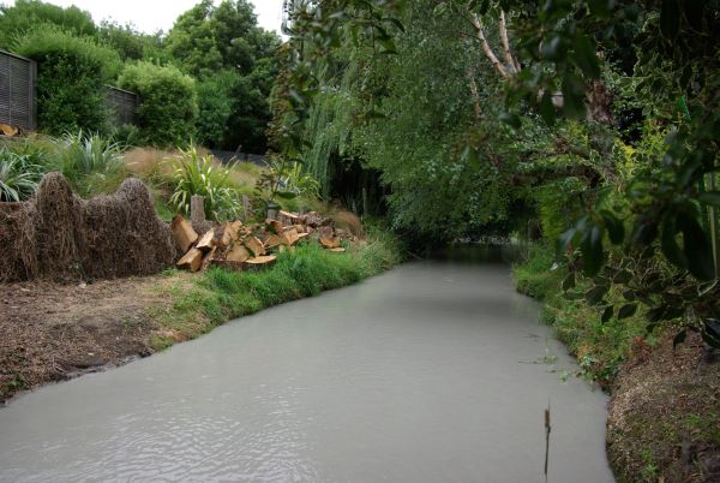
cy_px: 242
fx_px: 541
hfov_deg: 67.3
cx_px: 360
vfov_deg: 48.1
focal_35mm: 27
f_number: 5.6
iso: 400
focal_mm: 18
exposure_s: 1/250
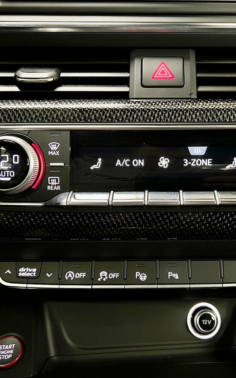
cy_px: 188
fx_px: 381
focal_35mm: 37
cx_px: 160
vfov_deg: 52.7
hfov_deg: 34.1
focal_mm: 5.7
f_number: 1.5
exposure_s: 1/25
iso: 500
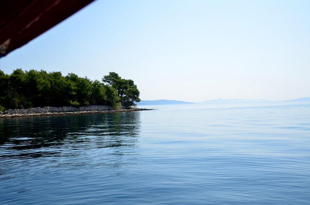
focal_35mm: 36
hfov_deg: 53.2
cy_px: 102
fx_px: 309
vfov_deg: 36.7
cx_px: 155
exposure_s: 1/4000
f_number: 4
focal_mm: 24
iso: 400
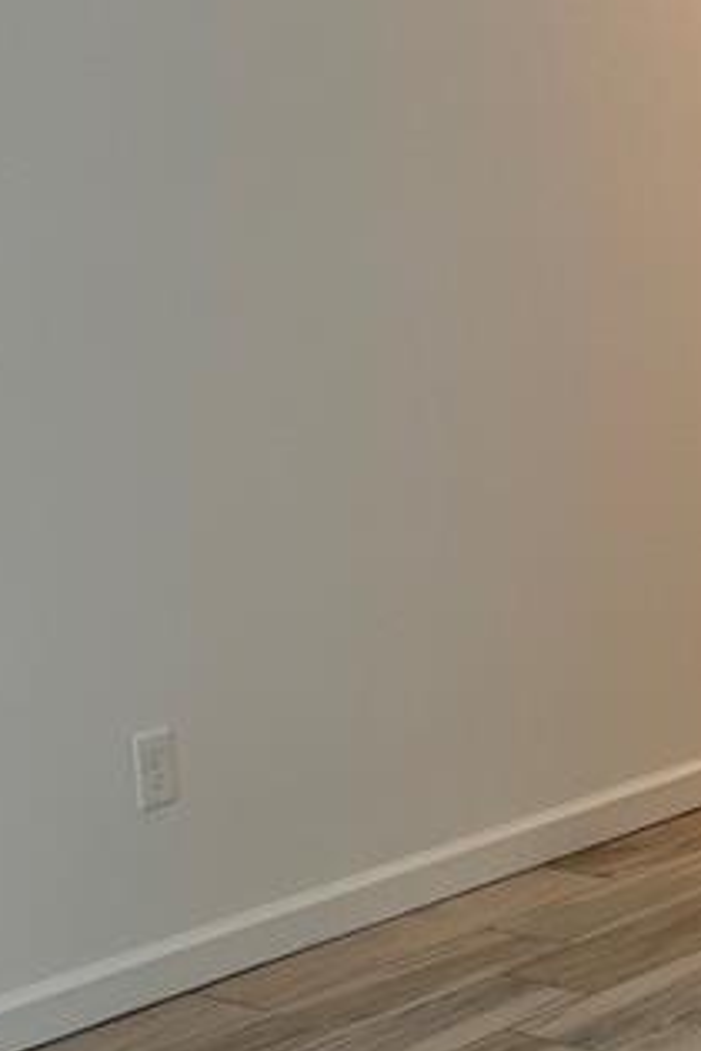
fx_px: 2775
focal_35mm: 95
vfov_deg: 21.1
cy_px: 878
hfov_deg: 14.3
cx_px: 624
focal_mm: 6.76
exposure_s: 1/129
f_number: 1.78
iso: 50
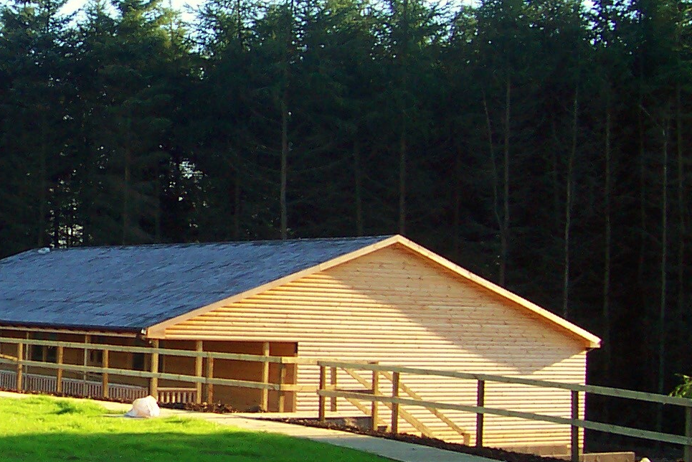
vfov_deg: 16.9
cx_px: 56
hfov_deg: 24.3
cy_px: 245
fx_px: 1557
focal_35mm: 81
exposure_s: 1/500
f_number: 2.8
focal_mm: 5.6
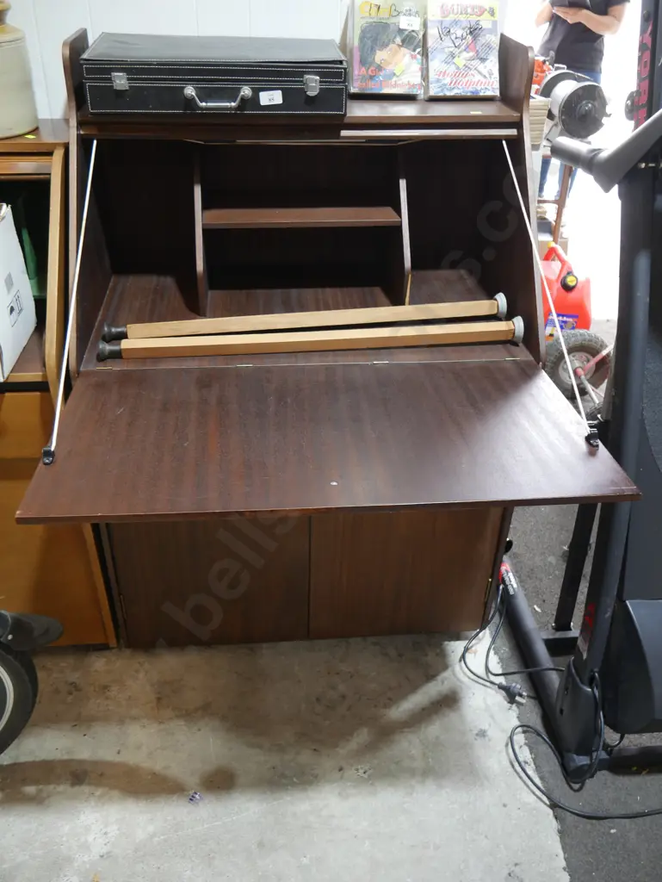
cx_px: 331
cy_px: 441
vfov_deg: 59.9
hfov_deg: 46.8
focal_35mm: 30
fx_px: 764
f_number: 3.6
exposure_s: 1/60
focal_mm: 15
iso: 400
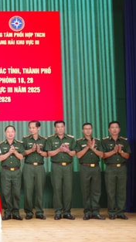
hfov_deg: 17.1
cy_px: 124
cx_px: -54
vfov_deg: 32.4
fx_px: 417
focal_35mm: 65
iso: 800
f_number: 4
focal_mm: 24
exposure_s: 1/100
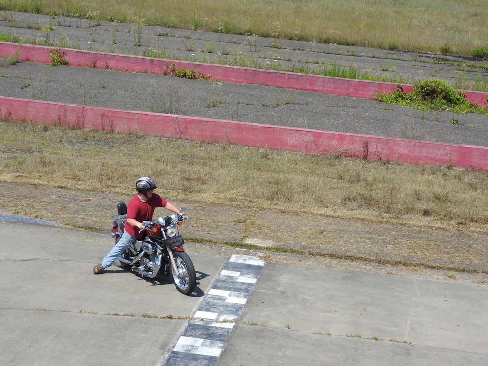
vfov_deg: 18.4
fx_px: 1128
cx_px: 244
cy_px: 183
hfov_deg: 24.4
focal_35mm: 80
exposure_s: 1/800
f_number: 4.5
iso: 100
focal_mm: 14.3
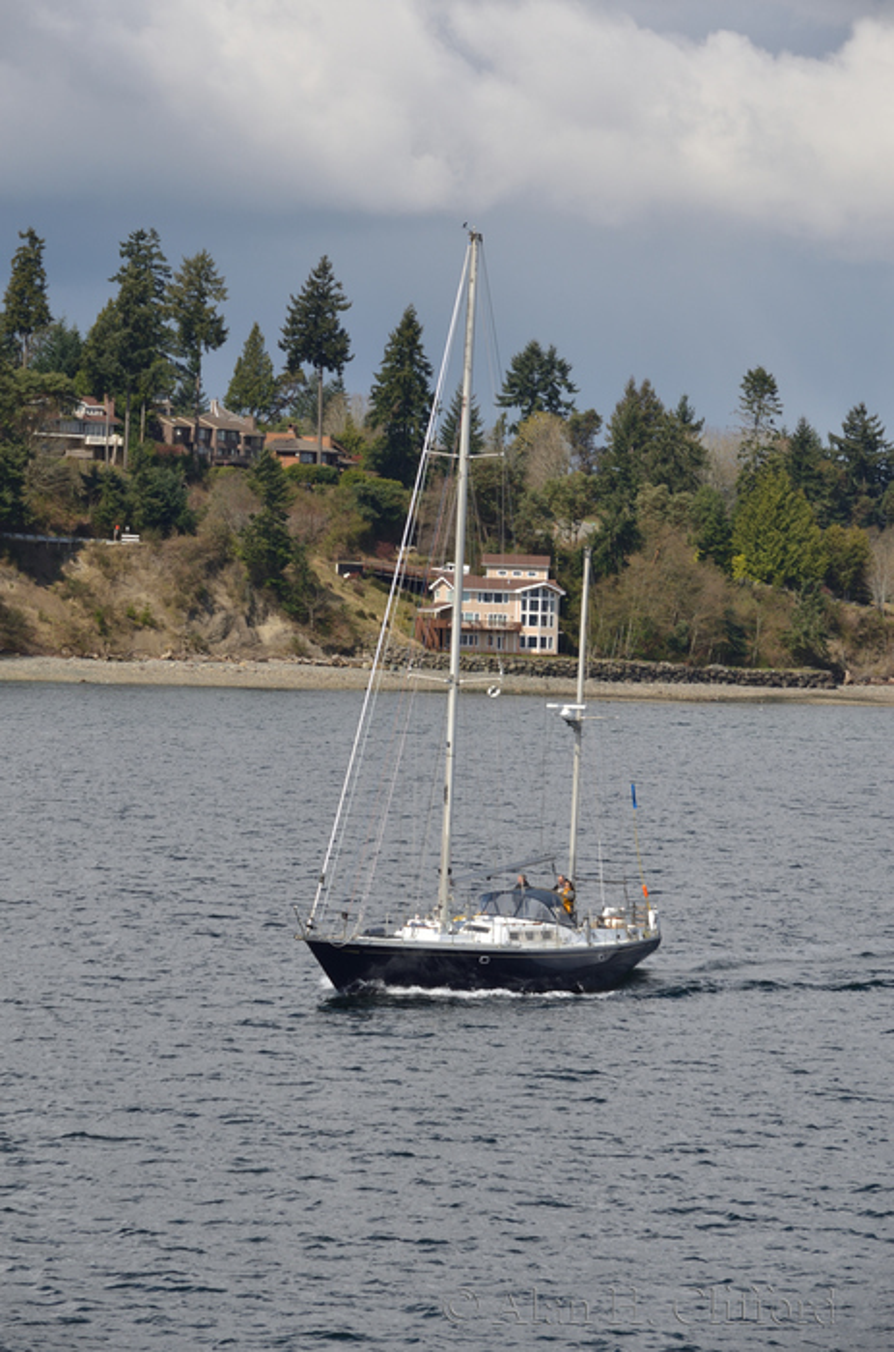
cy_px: 676
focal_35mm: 135
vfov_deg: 15.2
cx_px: 447
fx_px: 5056
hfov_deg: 10.1
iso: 100
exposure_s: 1/500
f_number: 7.1
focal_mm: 90
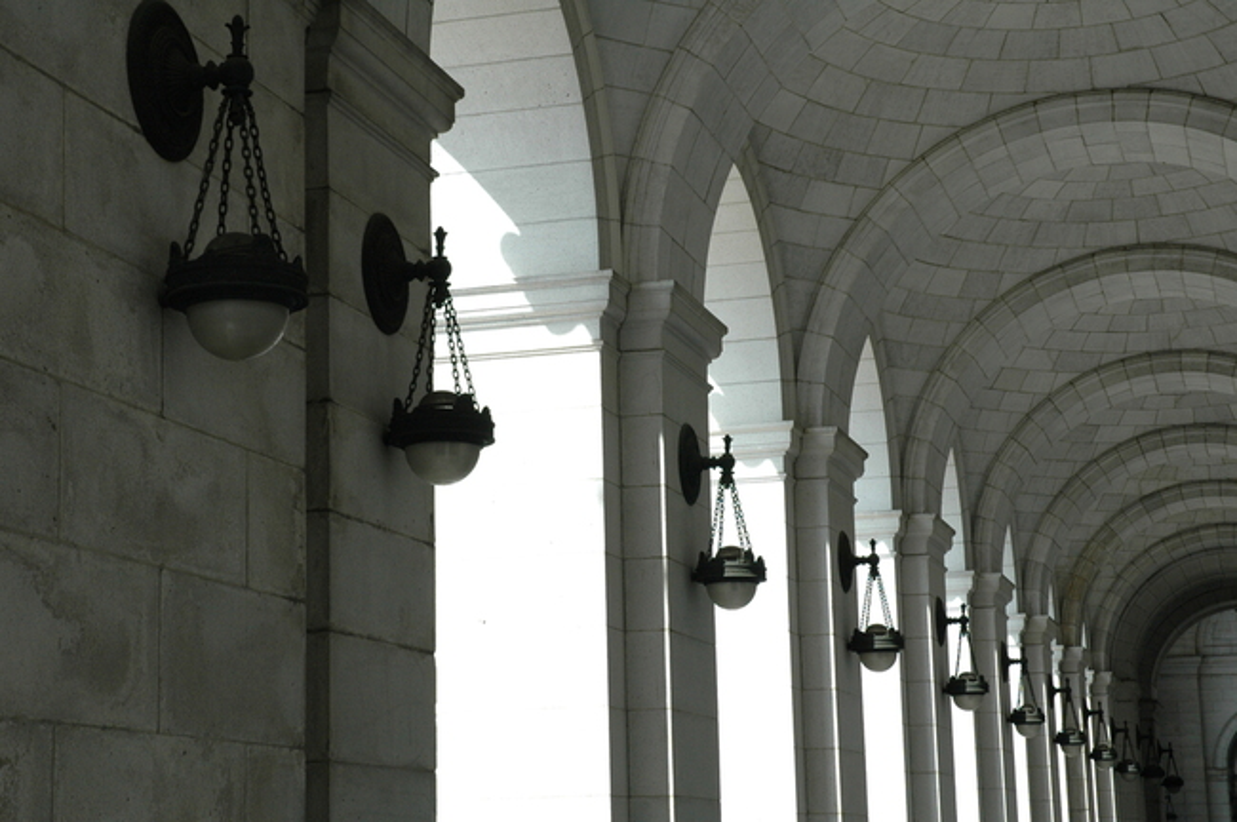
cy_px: 411
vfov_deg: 18.9
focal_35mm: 72
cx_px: 618
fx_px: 2471
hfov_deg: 28.1
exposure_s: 1/400
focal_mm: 48
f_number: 8
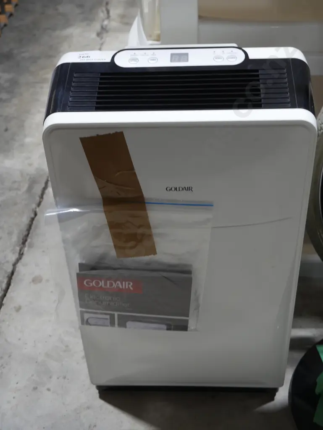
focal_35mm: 50
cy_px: 215
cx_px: 162
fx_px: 622
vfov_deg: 38.2
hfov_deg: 29.1
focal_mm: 25
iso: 400
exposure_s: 1/60
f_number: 5.3
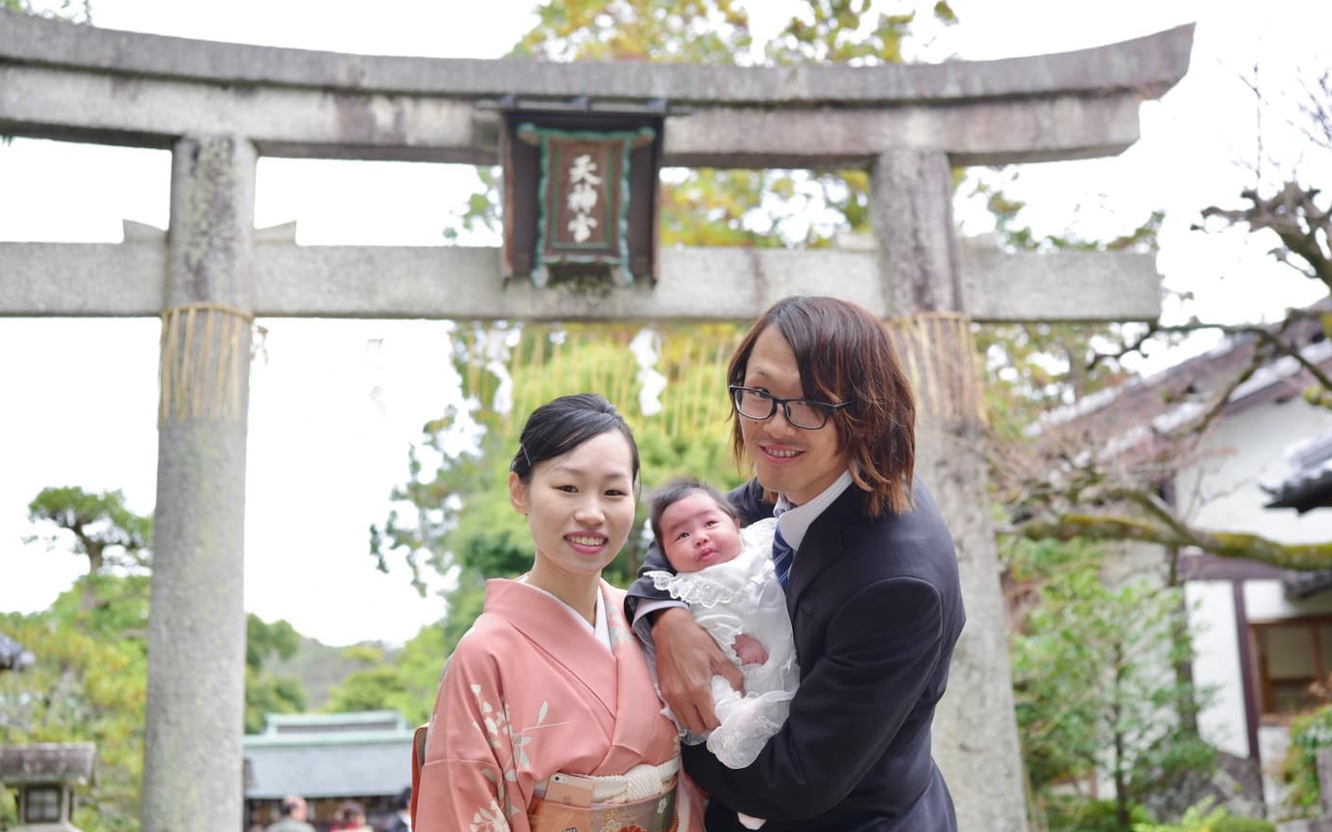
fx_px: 2214
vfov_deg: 21.3
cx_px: 669
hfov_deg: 33.5
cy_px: 447
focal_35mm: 61
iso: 200
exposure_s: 1/100
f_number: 5
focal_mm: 58
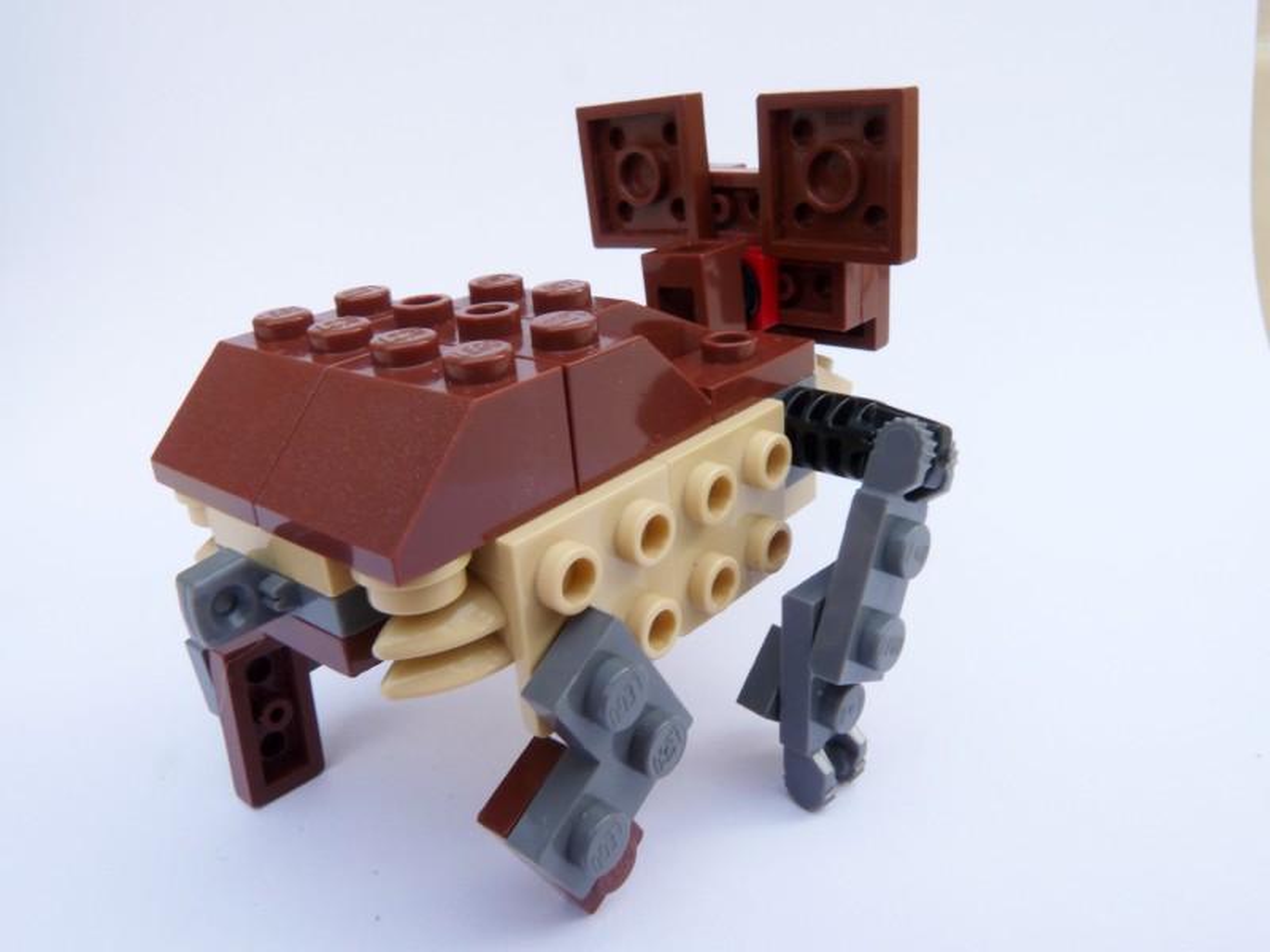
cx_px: 635
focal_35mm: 27
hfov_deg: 65.3
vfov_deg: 51.4
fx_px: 991
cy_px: 476
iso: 100
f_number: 8
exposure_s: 1/25
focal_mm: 4.8
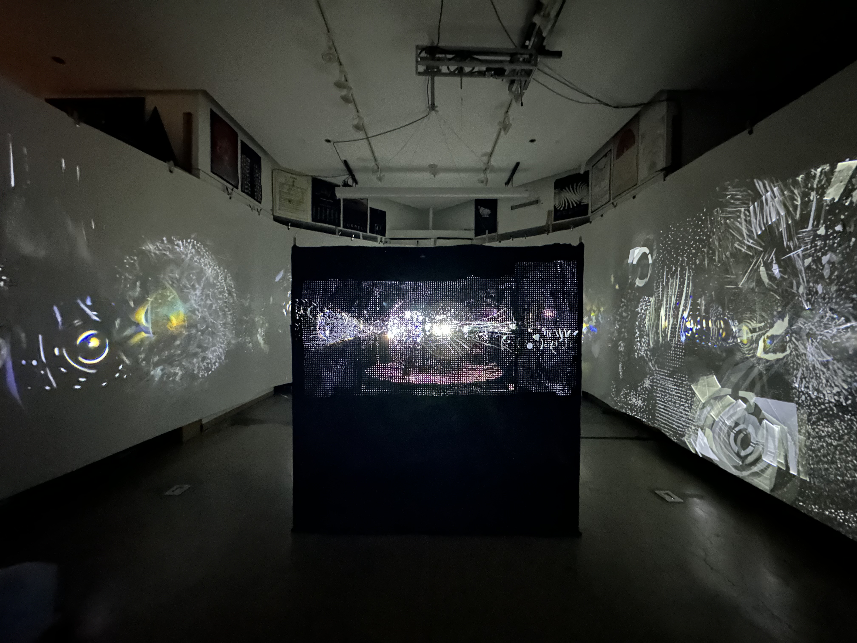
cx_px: 428
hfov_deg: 102.1
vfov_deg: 85.7
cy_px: 322
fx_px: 347
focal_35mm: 14
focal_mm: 2.22
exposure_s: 1/4
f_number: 2.2
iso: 2500
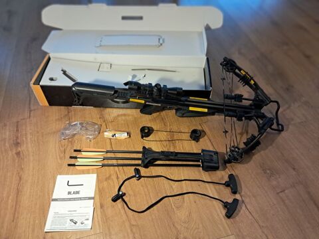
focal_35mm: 27
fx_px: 249
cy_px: 120
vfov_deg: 51.4
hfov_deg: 65.3
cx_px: 160
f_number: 1.8
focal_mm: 4
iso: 250
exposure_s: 1/50
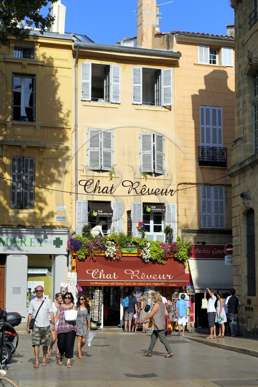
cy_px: 194
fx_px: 754
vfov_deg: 28.9
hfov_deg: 19.4
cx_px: 129
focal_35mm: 70
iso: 200
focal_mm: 70
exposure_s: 1/200
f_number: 16
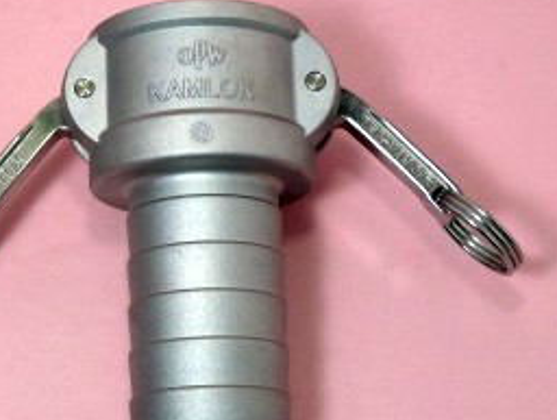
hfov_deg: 22.7
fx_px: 1386
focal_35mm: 86
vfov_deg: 17.2
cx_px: 218
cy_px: 219
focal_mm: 11.1
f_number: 3.2
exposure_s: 1/100
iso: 100
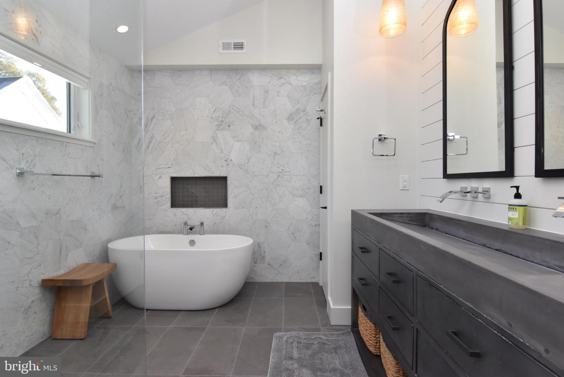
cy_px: 188
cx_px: 282
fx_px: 282
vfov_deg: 67.5
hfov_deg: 90.0
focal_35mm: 18
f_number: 9
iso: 800
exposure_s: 1/80
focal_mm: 12
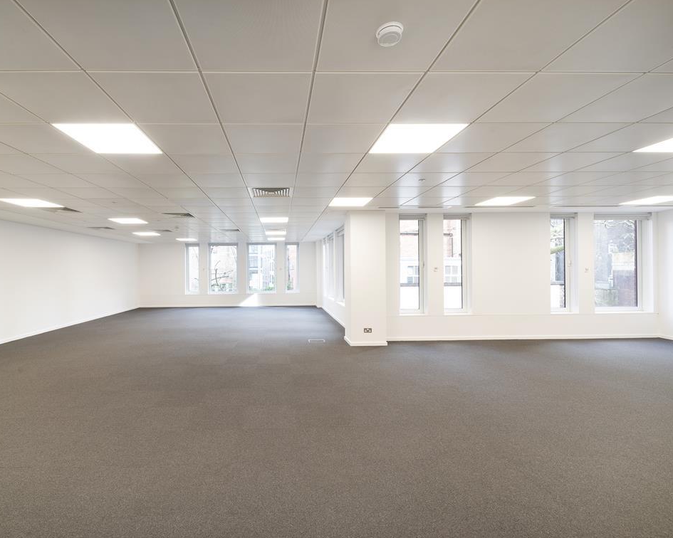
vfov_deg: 80.4
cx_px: 288
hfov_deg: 92.5
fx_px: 319
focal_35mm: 16
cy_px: 266
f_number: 9
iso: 500
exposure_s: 1/10
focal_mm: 14
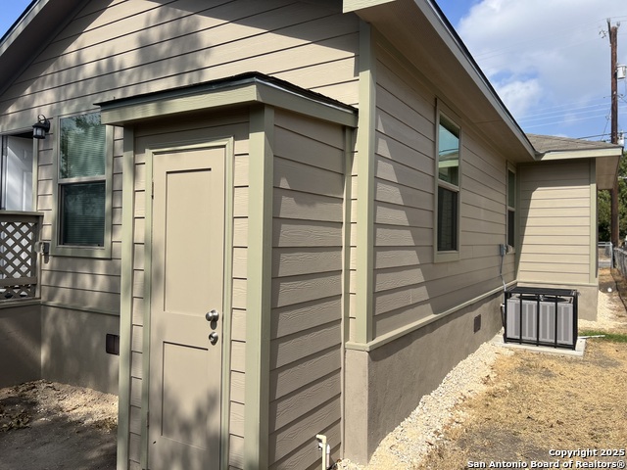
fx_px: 471
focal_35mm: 26
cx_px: 314
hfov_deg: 67.3
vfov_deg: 53.1
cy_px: 235
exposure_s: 1/4831
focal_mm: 5.7
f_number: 1.5
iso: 50
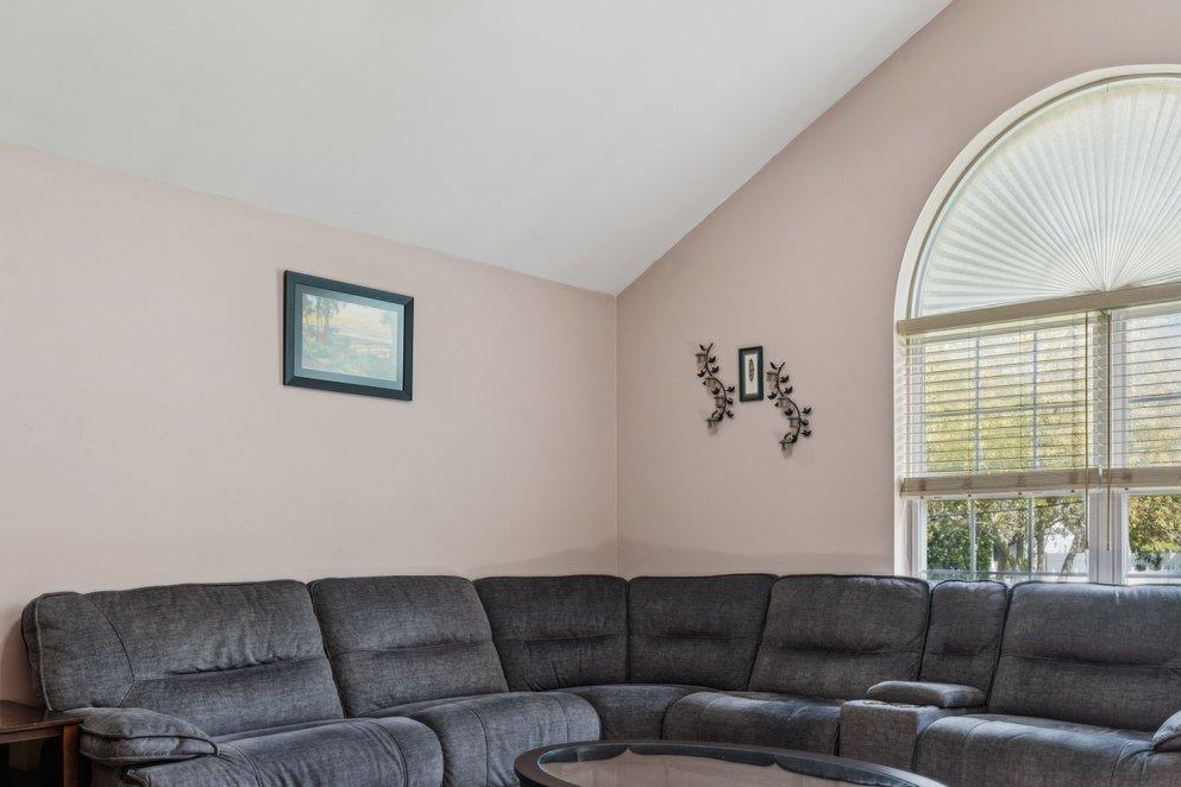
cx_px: 721
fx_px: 1082
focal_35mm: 33
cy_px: 528
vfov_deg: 39.5
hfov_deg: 56.7
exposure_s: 1/4
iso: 200
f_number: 9
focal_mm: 16
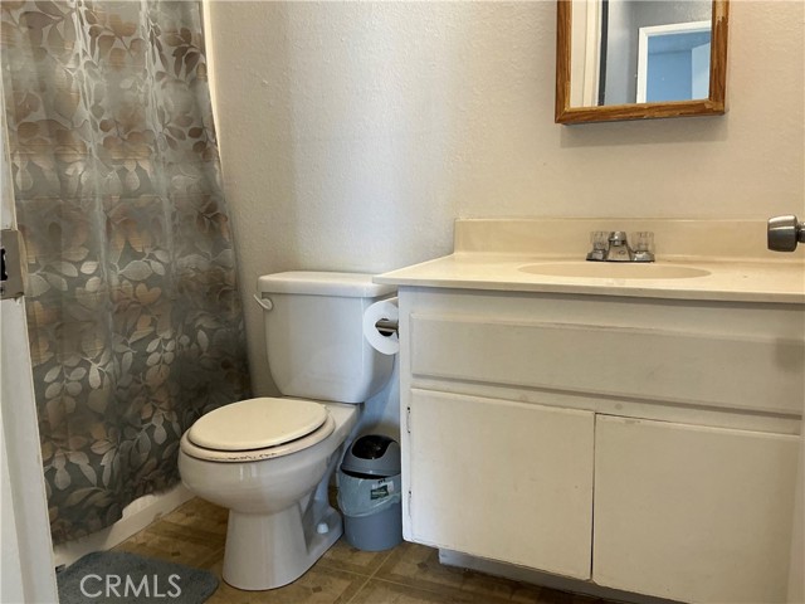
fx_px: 651
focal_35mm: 28
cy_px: 302
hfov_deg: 63.4
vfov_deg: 49.7
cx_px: 402
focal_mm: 3
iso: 100
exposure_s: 1/50
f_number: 1.8
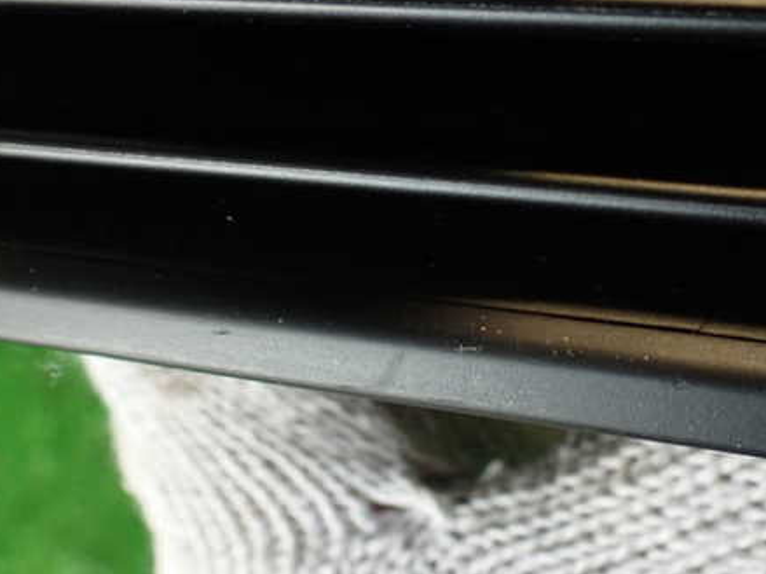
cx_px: 400
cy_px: 338
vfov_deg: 35.0
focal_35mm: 41
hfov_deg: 45.8
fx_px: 907
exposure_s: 1/30
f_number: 2.3
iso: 250
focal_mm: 5.4
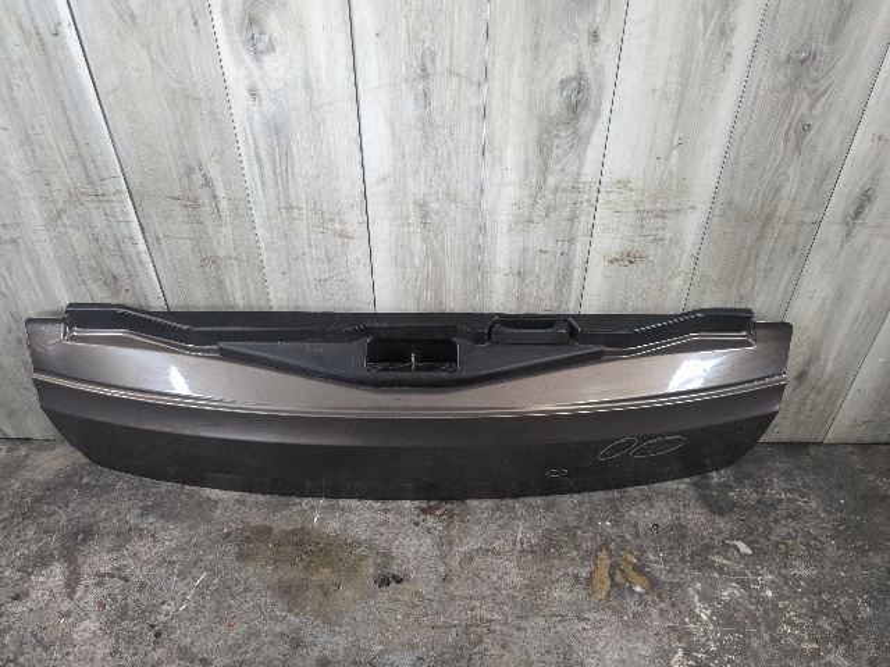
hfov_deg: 65.3
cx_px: 445
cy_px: 334
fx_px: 694
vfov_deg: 51.4
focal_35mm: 27
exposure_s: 1/120
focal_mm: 4.38
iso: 204
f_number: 1.73
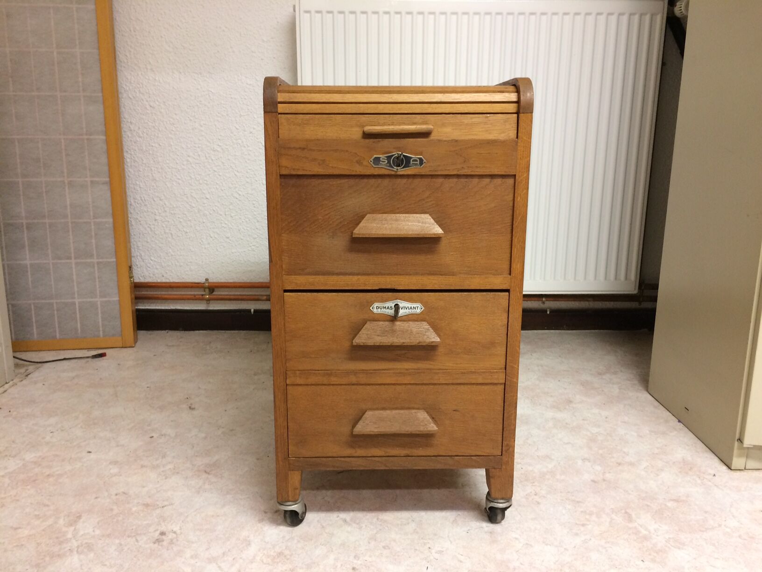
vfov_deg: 48.2
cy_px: 286
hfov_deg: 61.7
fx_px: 638
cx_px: 381
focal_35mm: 29
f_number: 2.2
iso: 160
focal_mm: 4.15
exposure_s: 1/33
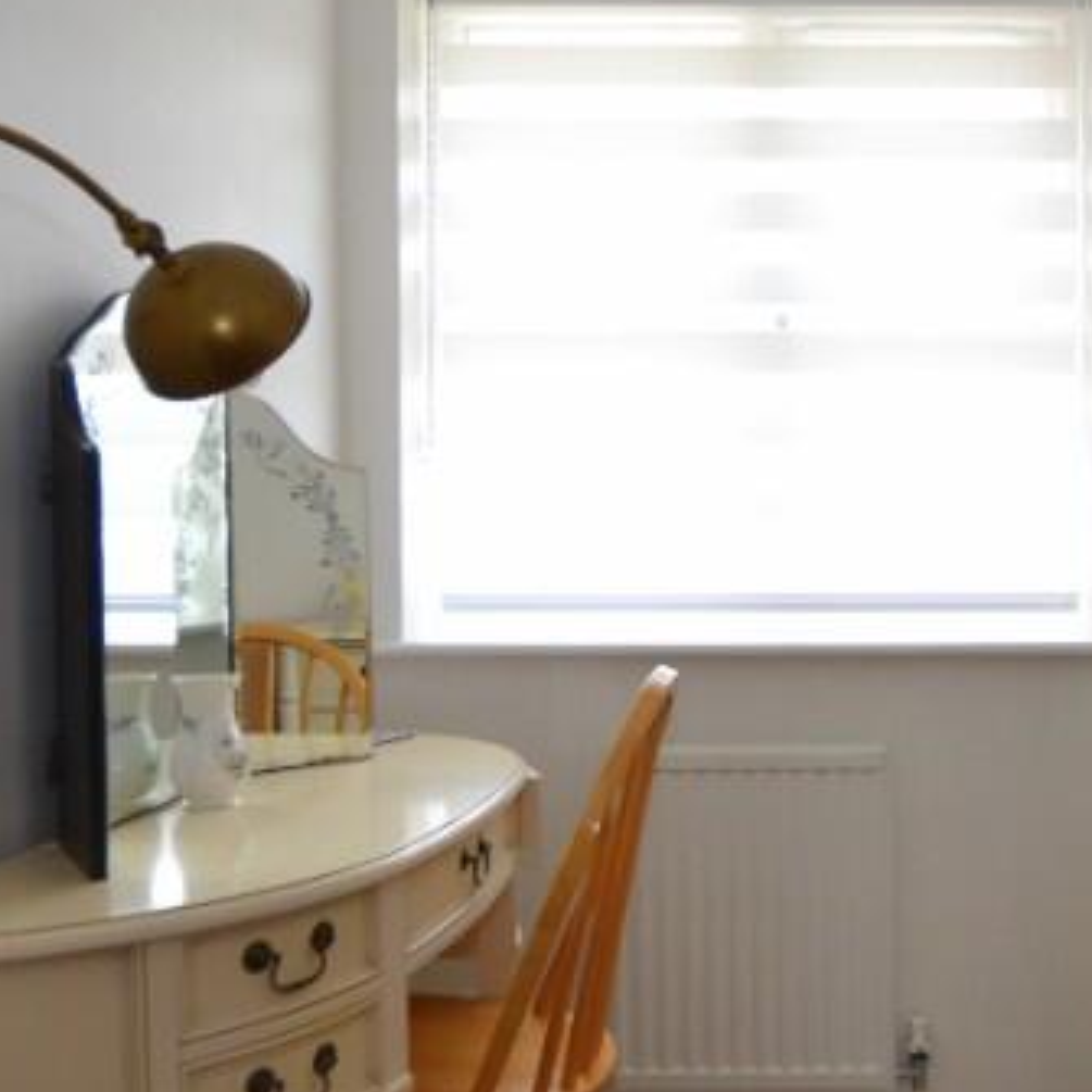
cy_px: 549
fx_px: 1392
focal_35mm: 39
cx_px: 913
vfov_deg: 42.8
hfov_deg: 40.6
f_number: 4
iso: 400
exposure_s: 1/60
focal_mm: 10
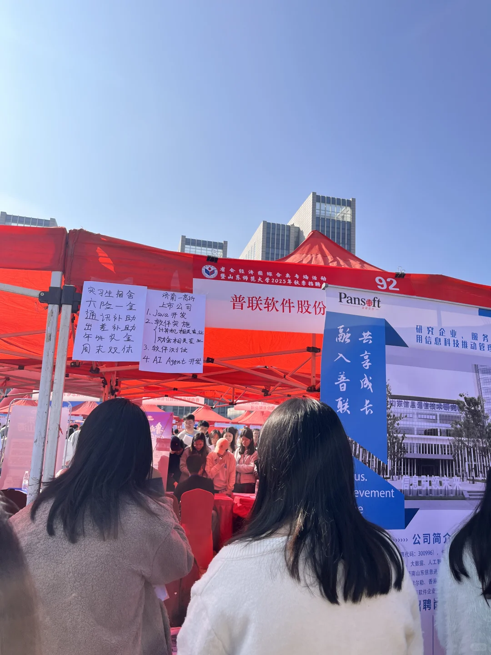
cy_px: 328
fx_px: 492
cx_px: 246
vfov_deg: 67.3
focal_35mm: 26
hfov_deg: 53.1
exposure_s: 1/2463
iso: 50
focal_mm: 5.1
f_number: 1.6
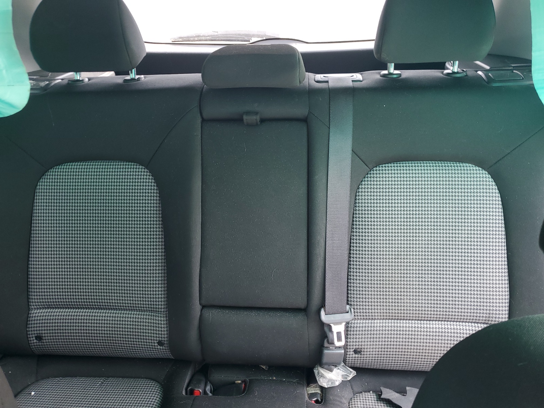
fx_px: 409
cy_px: 204
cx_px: 272
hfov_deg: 67.3
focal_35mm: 26
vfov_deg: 53.1
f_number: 1.5
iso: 53
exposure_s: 1/60.2
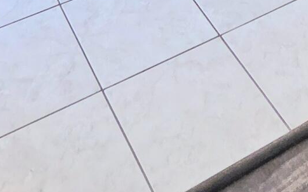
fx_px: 655
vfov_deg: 10.1
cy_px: -442
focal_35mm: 78
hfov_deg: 25.9
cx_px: 252
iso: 80
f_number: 2.2
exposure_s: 1/120
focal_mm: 2.2
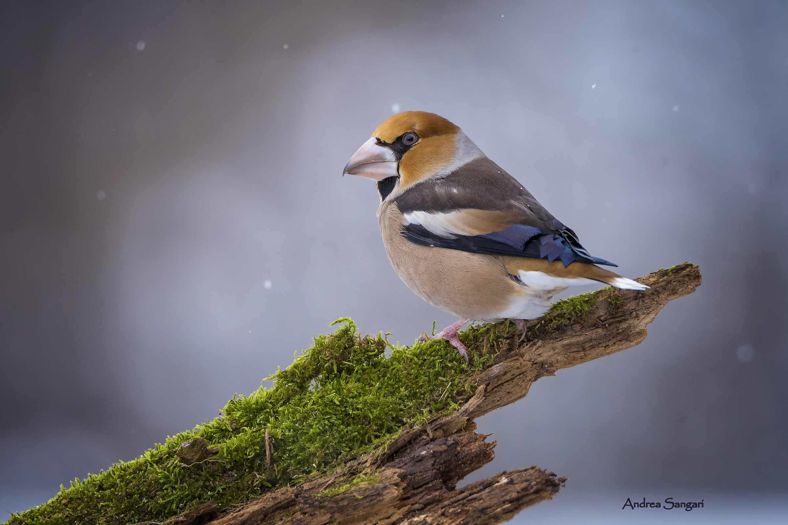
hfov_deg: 2.3
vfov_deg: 1.5
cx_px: 394
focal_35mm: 900
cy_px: 262
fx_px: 19698
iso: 1000
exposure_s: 1/640
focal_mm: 600
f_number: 8
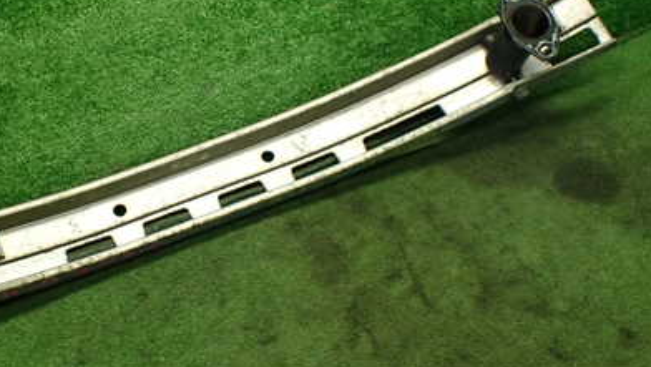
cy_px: 164
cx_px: 171
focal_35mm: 50
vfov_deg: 24.0
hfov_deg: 40.3
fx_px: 864
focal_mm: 5.4
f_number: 2.3
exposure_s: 1/125
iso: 500
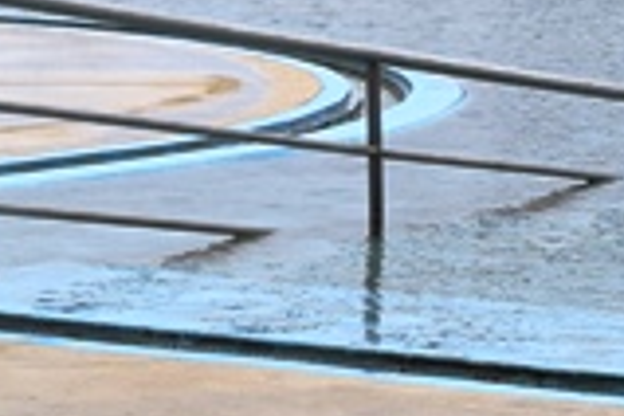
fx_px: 3137
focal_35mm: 181
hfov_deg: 11.3
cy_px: -118
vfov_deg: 7.5
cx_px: 133
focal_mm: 32
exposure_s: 1/400
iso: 200
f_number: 10
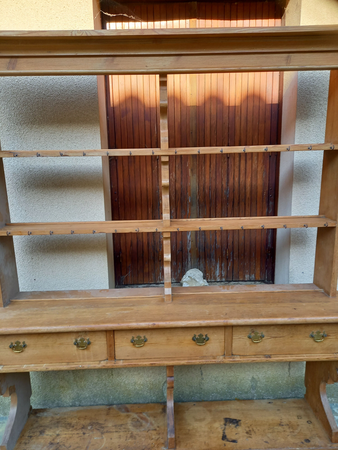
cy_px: 225
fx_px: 325
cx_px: 169
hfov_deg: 54.9
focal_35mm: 25
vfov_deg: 69.4
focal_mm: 4.65
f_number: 1.8
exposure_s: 1/110
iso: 50
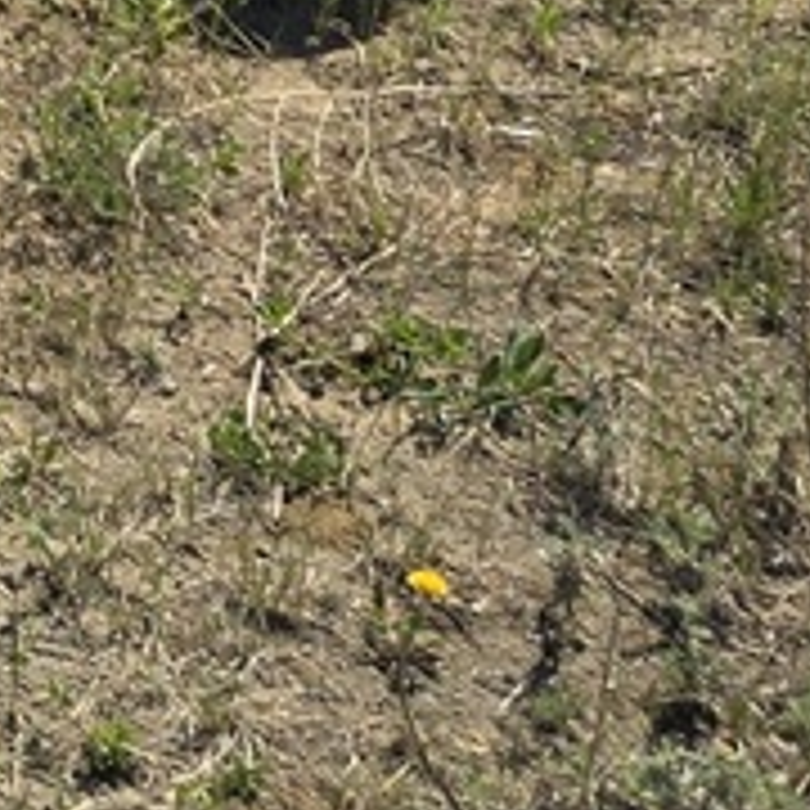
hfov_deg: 8.9
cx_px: -994
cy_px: -1768
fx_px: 4792
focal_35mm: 181
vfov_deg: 8.0
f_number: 1.8
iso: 25
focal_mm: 5.4
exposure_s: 1/2240
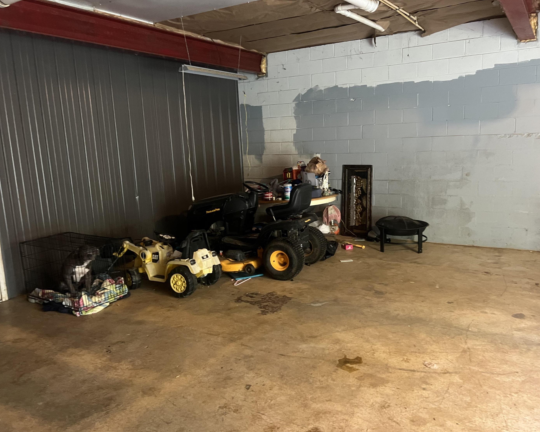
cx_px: 292
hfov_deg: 62.1
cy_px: 216
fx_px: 447
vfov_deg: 51.5
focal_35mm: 28
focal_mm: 5.7
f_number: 1.5
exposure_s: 1/40
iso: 640
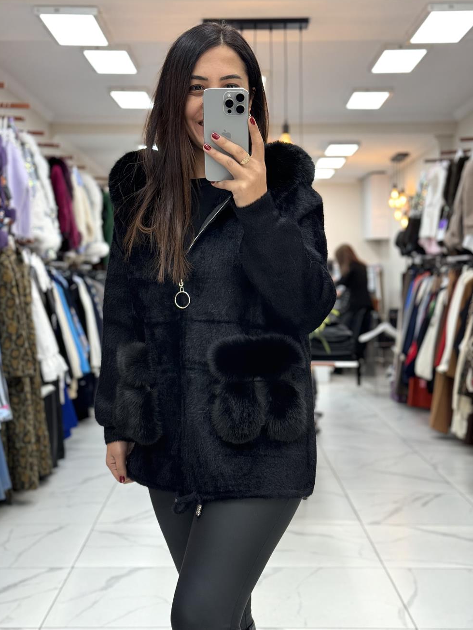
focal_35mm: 49
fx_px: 892
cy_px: 309
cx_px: 236
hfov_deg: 29.7
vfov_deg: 38.9
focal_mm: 6.76
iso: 100
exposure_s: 1/50
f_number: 1.78
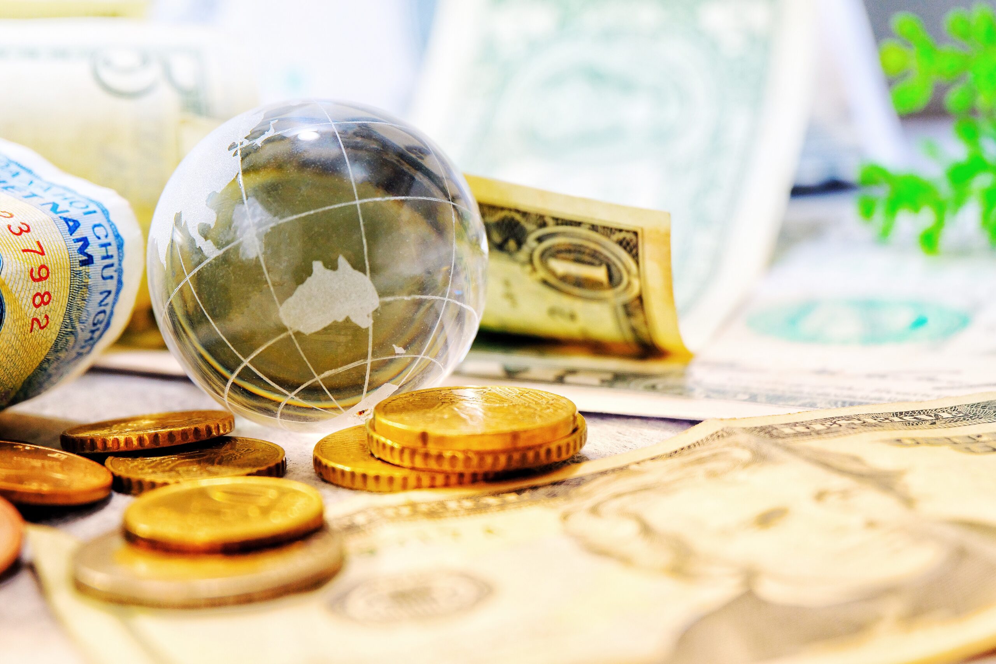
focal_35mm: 63
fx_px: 1743
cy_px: 332
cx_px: 498
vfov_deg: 21.6
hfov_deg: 31.9
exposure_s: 1/45
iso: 800
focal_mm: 41.8
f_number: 5.6
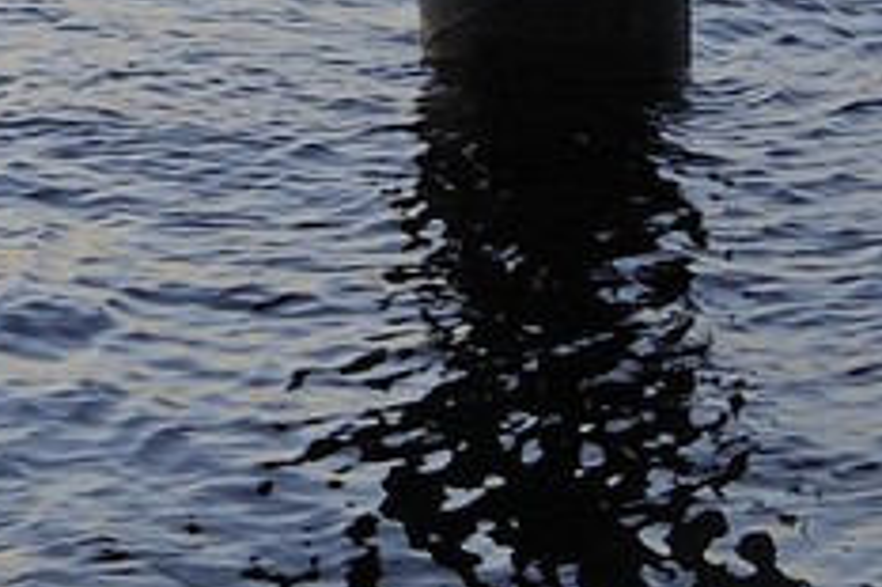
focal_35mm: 220
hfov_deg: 8.6
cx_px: -1204
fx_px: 5386
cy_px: -1310
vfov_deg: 5.7
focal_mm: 32
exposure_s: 1/160
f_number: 10
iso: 400
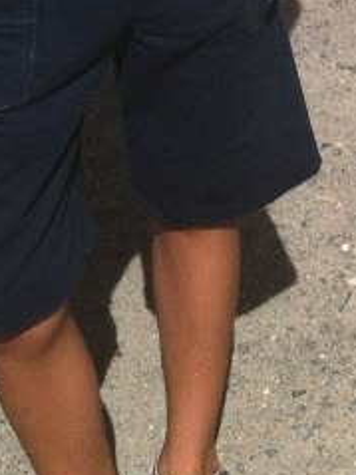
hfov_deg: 9.8
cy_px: -340
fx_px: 2059
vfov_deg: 12.2
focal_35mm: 150
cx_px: 49
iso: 80
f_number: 2.8
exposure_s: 1/2155
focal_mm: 3.85
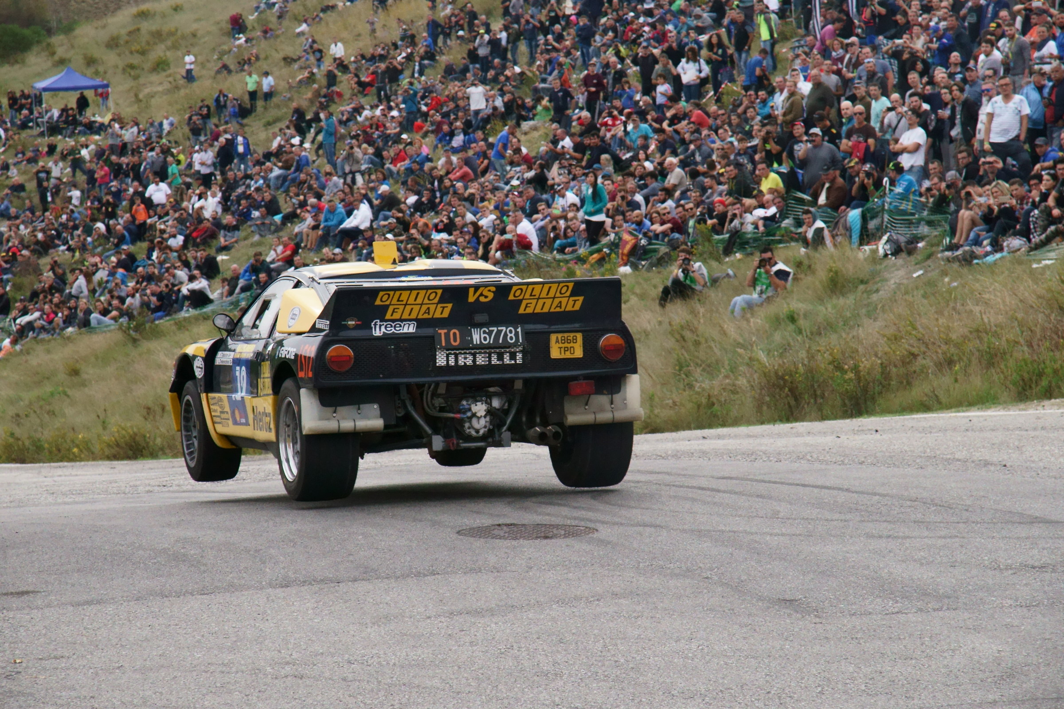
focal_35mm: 150
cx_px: 532
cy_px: 354
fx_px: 4433
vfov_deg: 9.1
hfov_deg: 13.7
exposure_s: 1/2000
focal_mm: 100
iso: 2000
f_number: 8
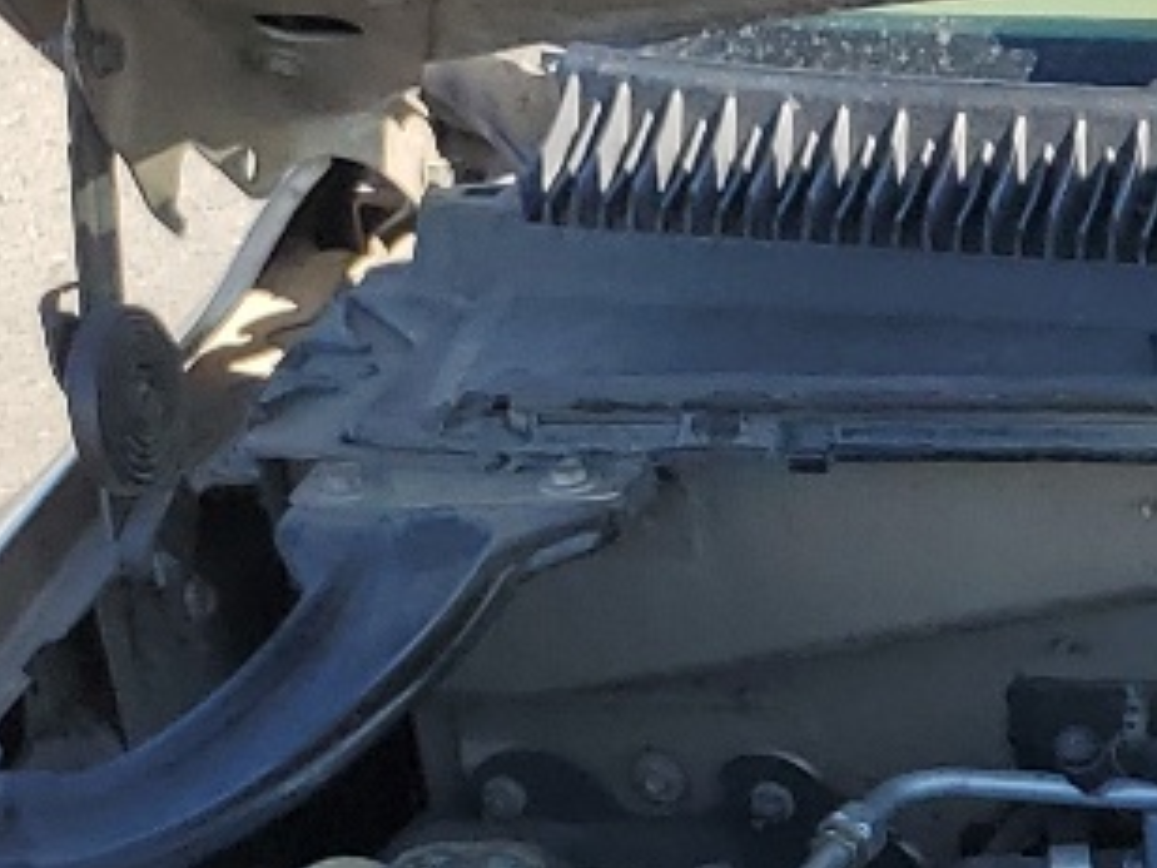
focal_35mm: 135
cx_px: 2254
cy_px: 1454
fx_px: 4512
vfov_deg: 10.5
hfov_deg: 12.9
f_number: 1.5
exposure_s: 1/1000
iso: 50
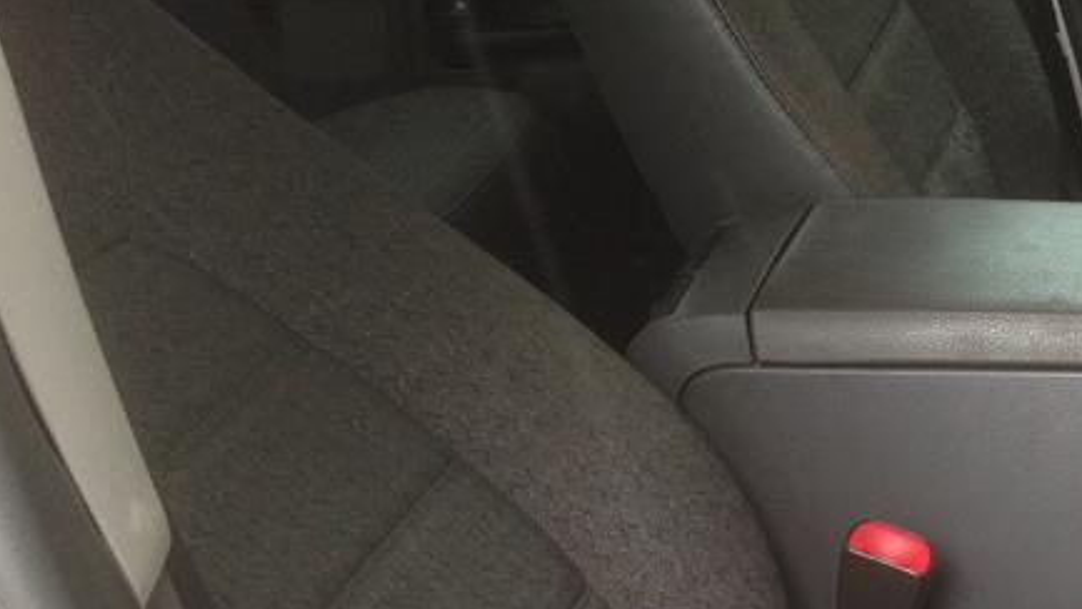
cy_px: 472
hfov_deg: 23.5
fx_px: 2440
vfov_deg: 14.2
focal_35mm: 85
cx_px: 1189
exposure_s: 1/60
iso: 50
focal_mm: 4.13
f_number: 2.4
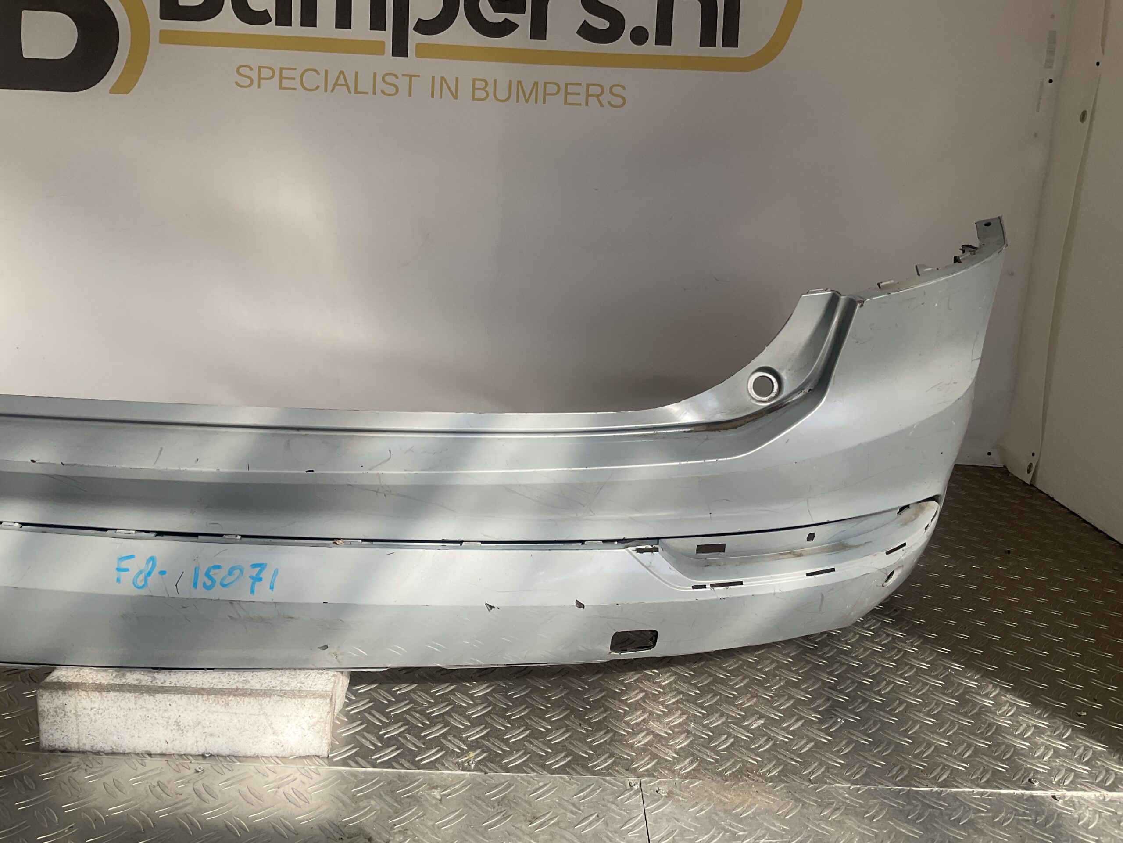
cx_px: 562
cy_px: 422
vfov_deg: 48.2
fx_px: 941
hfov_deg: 61.7
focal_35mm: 29
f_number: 1.8
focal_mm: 3
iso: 16
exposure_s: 1/883
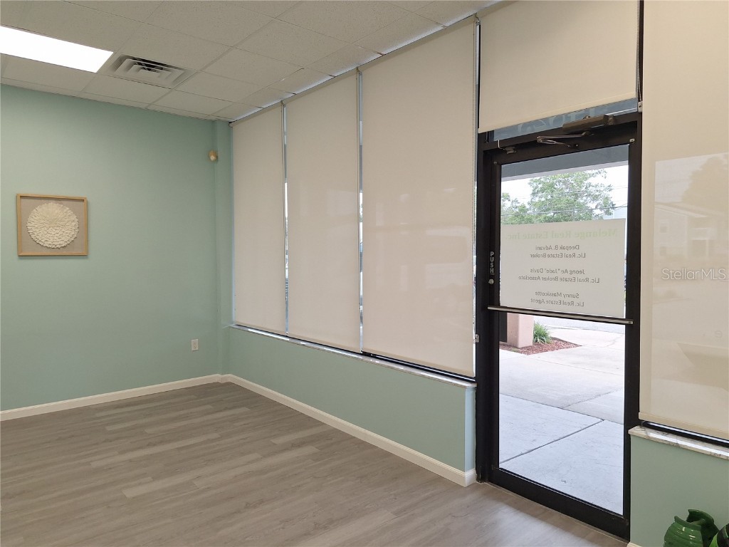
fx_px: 484
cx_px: 364
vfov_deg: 58.9
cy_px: 274
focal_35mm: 23
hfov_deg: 73.9
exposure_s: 1/200
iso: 25
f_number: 1.8
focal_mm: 5.54
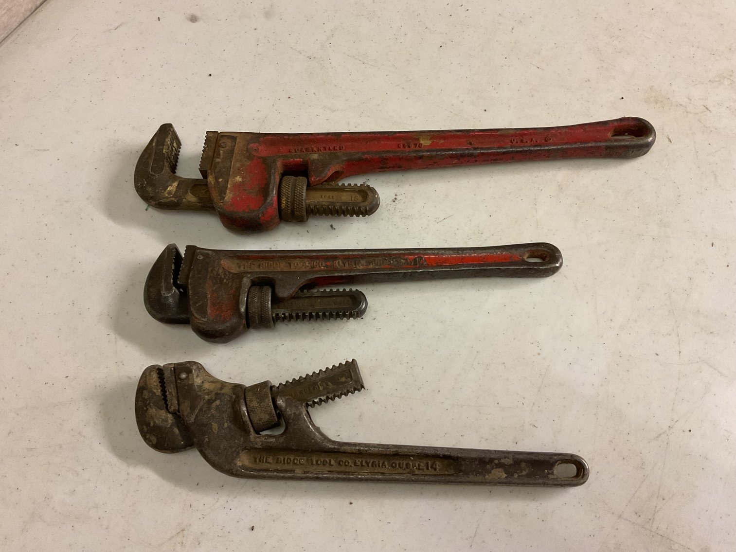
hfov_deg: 61.7
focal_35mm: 29
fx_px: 617
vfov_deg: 48.2
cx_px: 368
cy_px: 276
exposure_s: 1/60
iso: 200
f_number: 1.8
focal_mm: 3
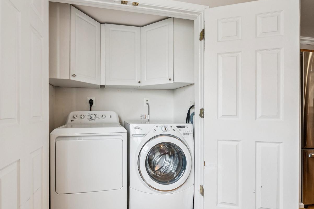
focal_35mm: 18
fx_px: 157
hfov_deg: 89.1
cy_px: 112
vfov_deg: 67.4
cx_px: 130
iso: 640
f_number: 7.1
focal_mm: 15
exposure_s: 1/20
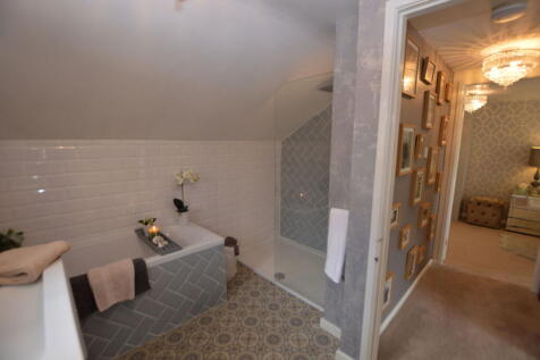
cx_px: 270
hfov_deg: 100.4
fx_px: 225
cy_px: 180
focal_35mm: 15
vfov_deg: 77.3
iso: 450
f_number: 3.5
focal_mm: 10
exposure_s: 1/60
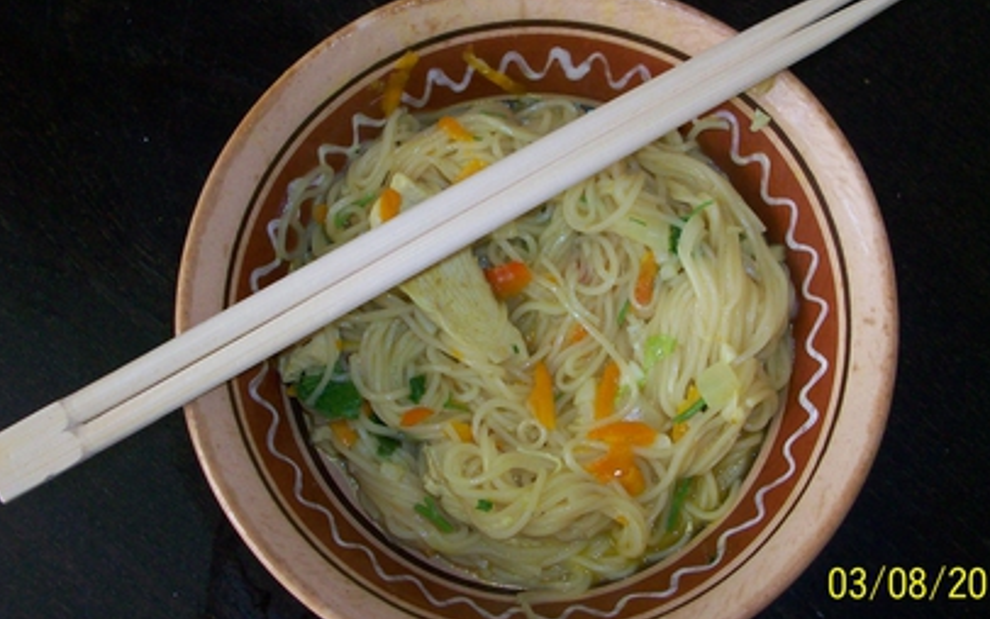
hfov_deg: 49.2
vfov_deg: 32.0
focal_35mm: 40
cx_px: 534
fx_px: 1080
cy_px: 271
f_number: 2.8
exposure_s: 1/60
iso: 160
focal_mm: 5.7
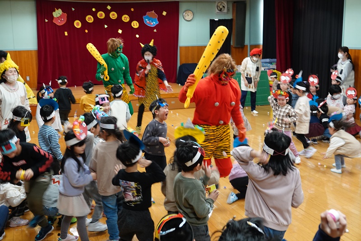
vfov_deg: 31.2
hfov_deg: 45.4
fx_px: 431
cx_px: 180
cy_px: 120
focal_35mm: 43
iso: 800
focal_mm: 15.73
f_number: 3.2
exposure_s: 1/50
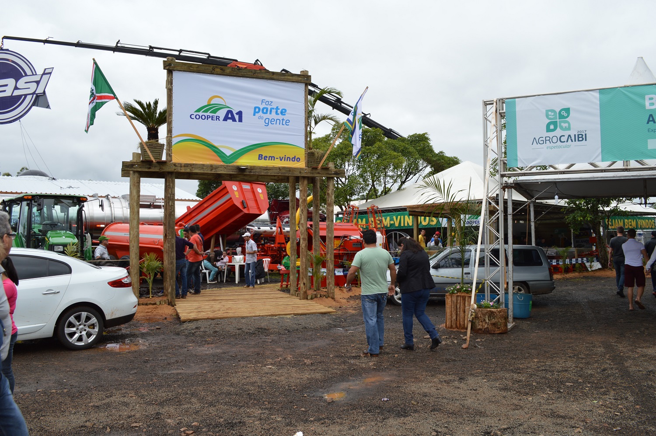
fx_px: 492
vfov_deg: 47.8
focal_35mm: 27
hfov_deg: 67.4
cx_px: 328
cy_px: 218
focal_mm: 18
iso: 100
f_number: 8
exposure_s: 1/200
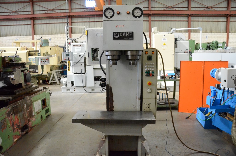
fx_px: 177
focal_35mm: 27
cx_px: 118
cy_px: 78
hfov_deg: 67.5
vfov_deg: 47.7
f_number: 6.3
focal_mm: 18
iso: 6400
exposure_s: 1/160
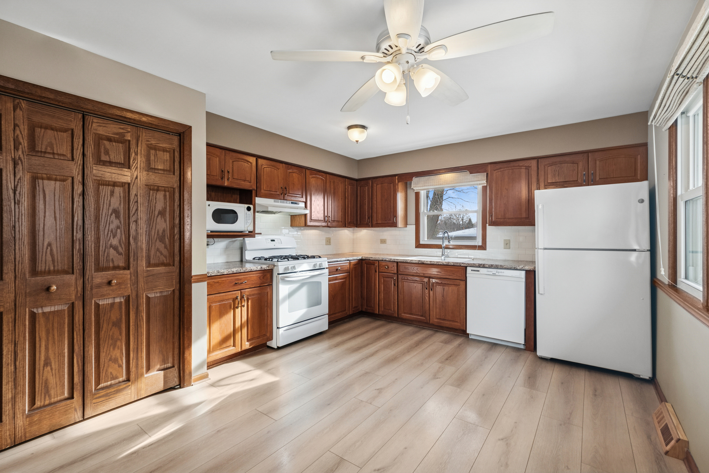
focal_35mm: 15
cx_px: 354
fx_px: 295
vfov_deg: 77.3
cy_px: 236
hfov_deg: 100.4
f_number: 8
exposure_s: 1/40
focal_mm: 10
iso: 250
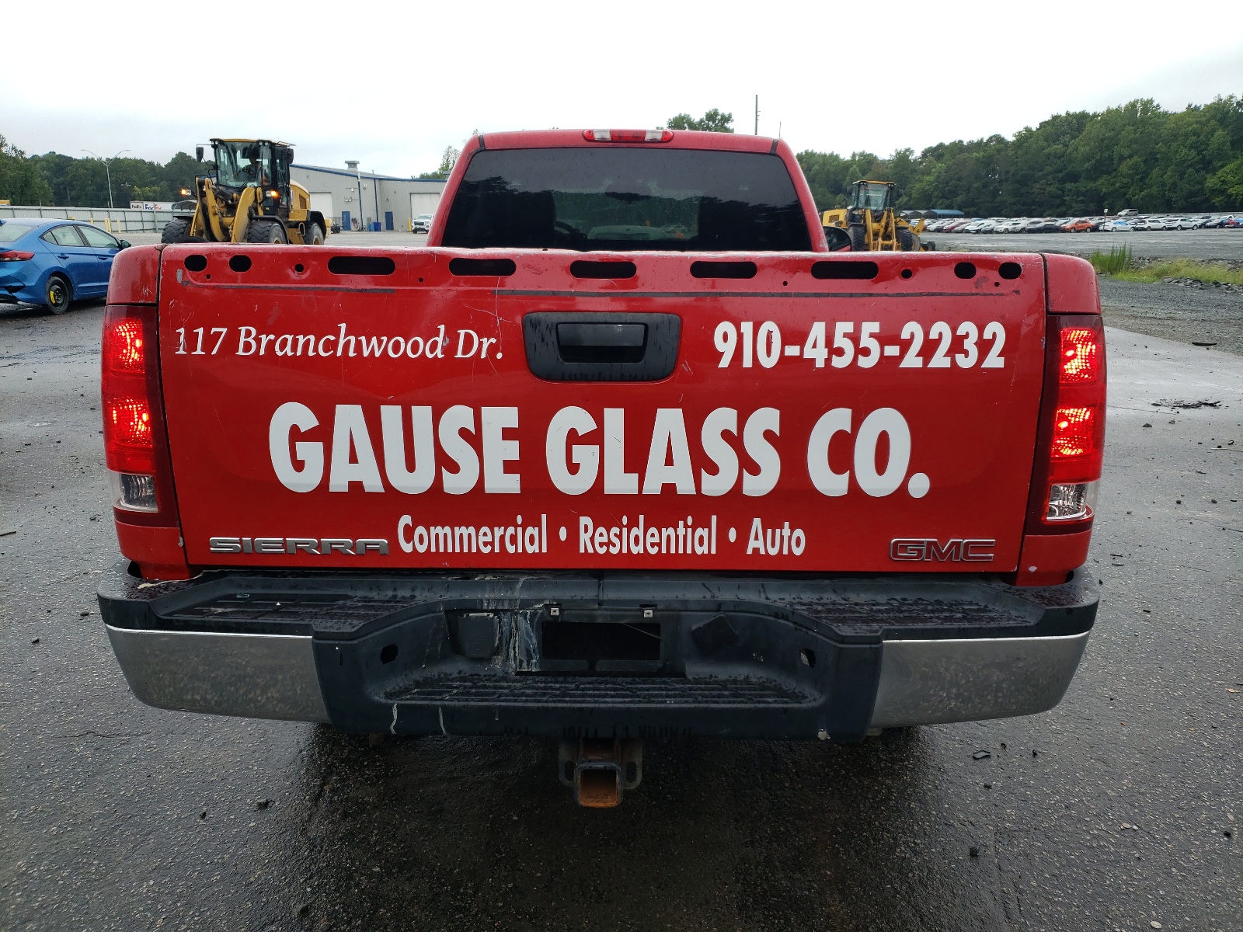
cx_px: 622
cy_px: 466
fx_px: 934
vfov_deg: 53.1
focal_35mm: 26
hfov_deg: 67.3
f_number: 1.5
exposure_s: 1/132
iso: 50
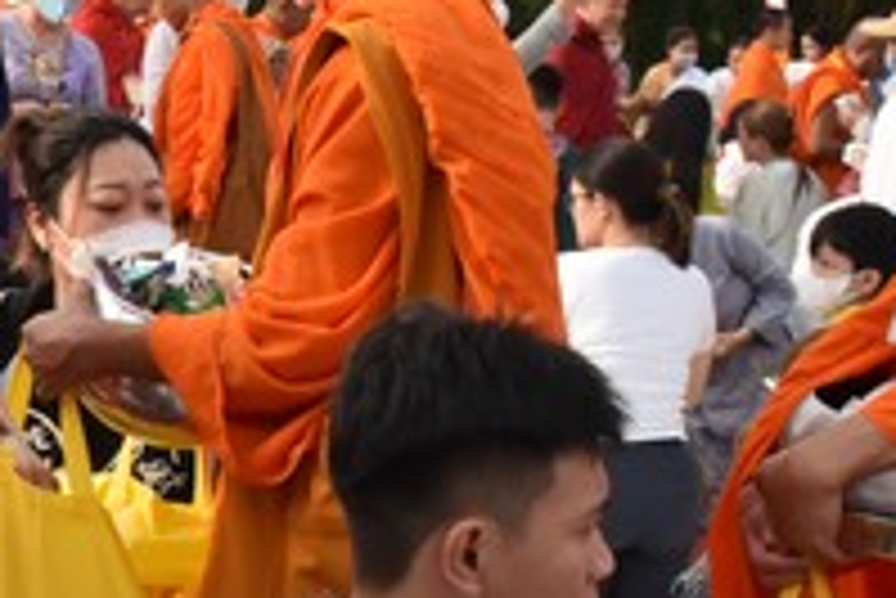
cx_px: -473
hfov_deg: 15.2
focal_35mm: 124
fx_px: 3088
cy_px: 229
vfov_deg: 11.1
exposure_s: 1/640
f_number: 13
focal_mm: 38
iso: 1600
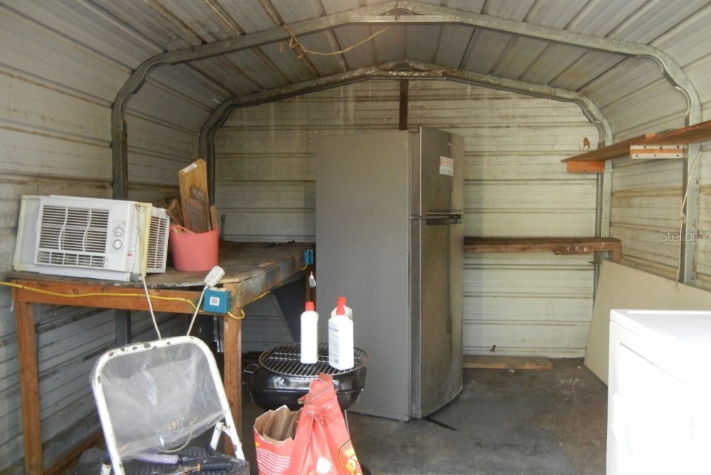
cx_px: 362
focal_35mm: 32
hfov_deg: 58.7
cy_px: 235
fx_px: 632
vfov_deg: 41.1
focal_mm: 5.4
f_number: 3.5
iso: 395
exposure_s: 1/30
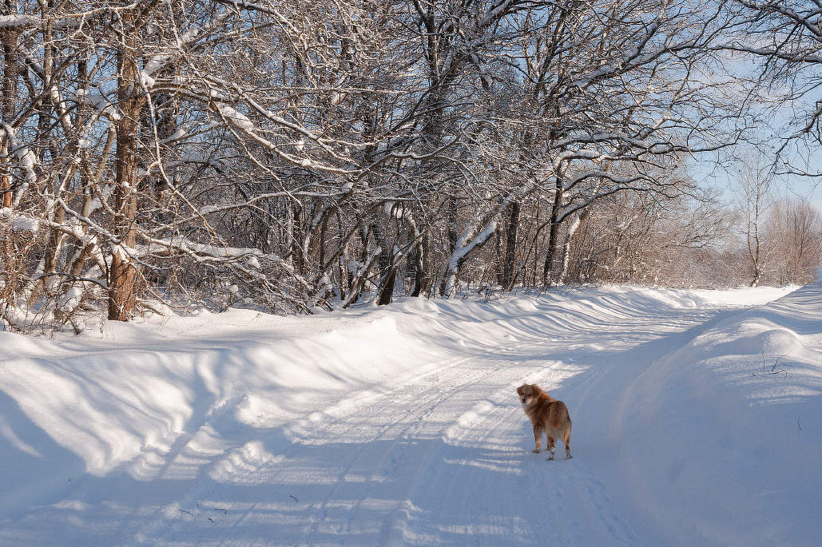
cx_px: 431
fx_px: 1118
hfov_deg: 40.4
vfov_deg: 27.4
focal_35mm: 49
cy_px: 214
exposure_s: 1/125
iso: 100
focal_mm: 24
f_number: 11
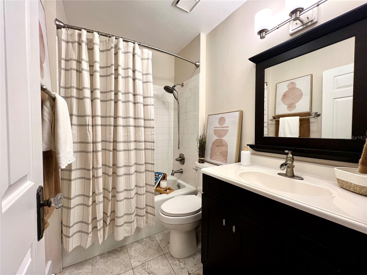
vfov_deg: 89.9
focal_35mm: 13
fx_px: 138
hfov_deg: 106.2
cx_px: 184
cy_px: 138
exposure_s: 1/120
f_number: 1.8
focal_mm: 1.57
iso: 200
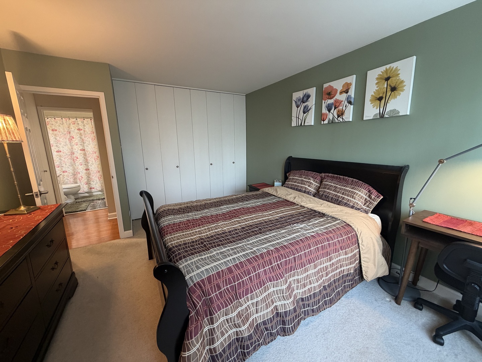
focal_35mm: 14
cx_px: 241
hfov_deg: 102.1
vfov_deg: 85.7
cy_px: 181
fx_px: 195
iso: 200
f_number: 2.2
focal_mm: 2.22
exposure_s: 1/60
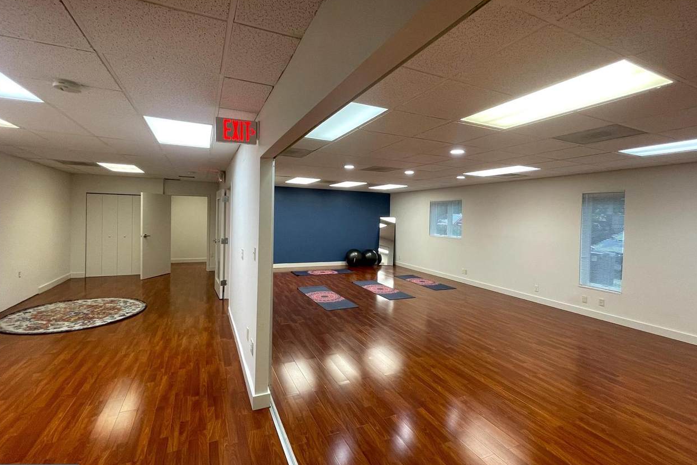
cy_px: 225
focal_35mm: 16
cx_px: 350
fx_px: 310
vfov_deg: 73.7
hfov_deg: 96.7
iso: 250
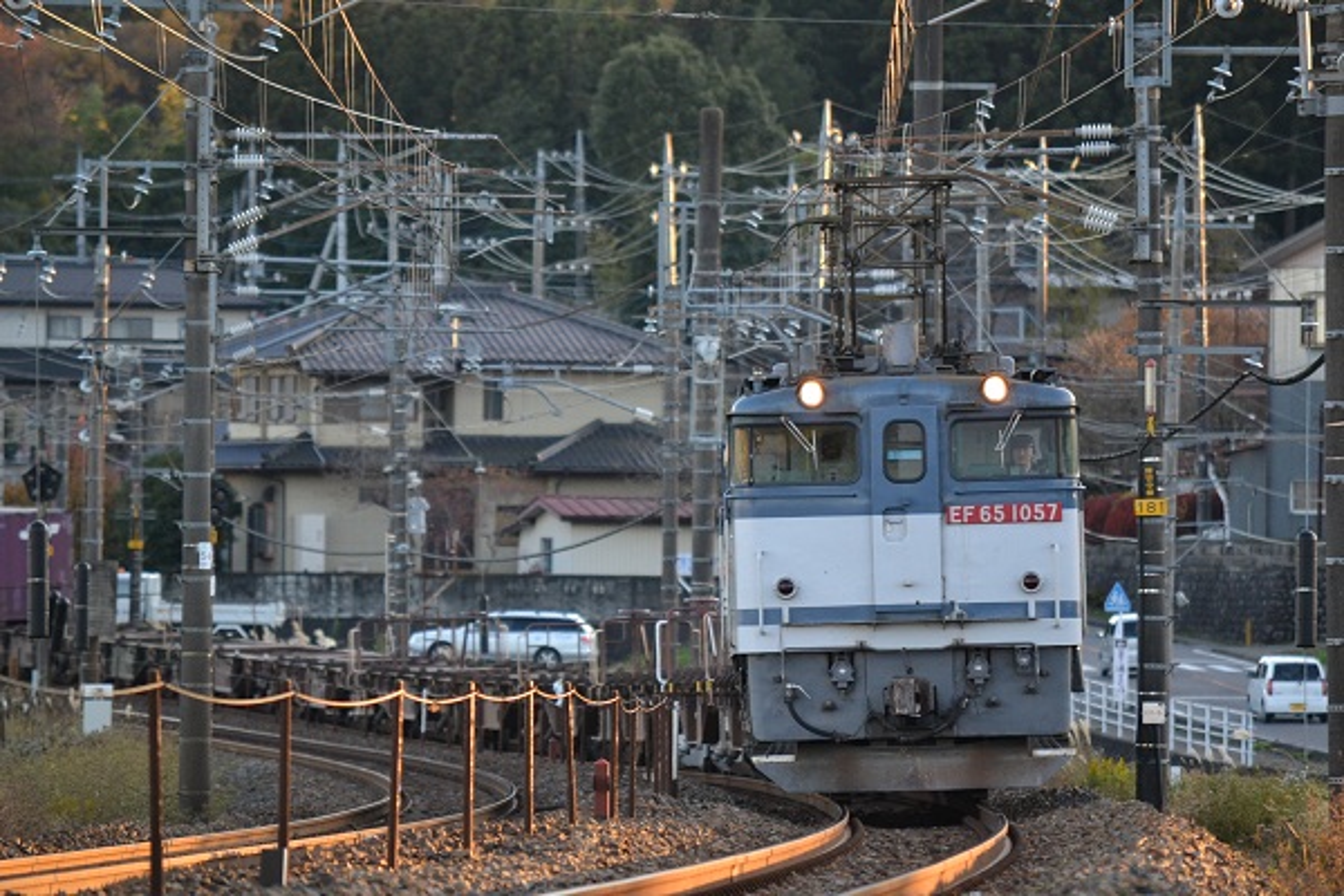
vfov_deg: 3.4
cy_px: 448
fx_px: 15119
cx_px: 672
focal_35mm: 405
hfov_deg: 5.1
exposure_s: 1/200
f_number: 5.6
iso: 800
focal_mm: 270
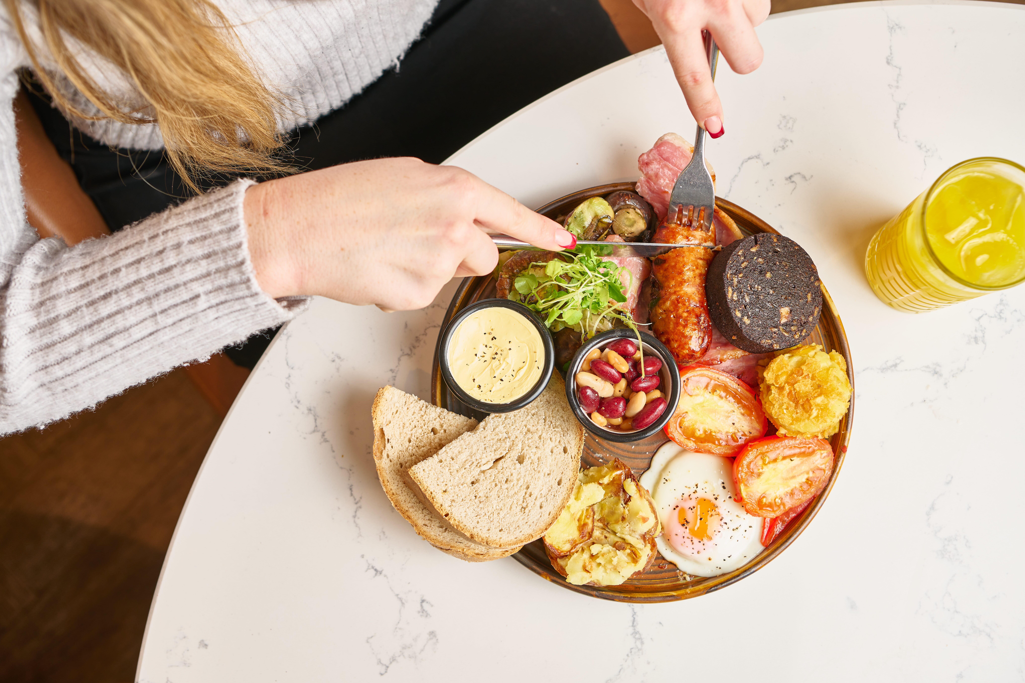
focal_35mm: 48
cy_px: 342
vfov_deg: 28.1
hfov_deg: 41.1
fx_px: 1367
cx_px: 512
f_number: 5.6
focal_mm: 48
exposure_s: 1/125
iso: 100
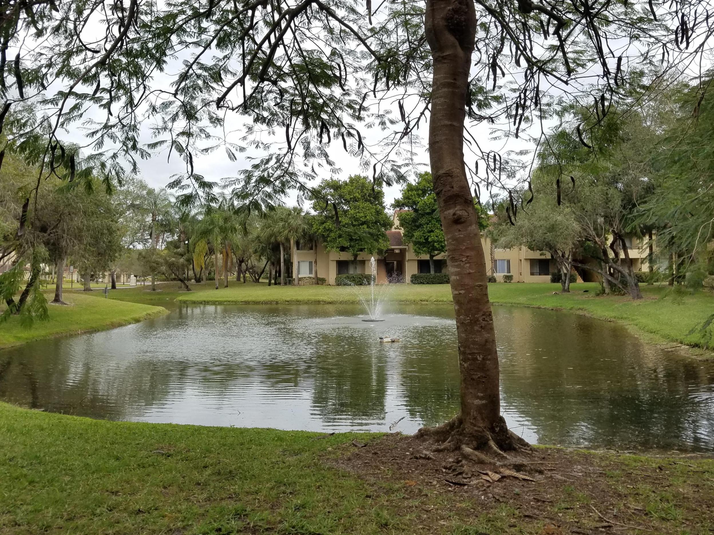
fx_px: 619
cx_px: 380
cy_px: 243
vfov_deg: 46.7
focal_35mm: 30
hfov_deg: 59.9
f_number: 1.7
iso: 50
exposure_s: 1/1288
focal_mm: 4.2
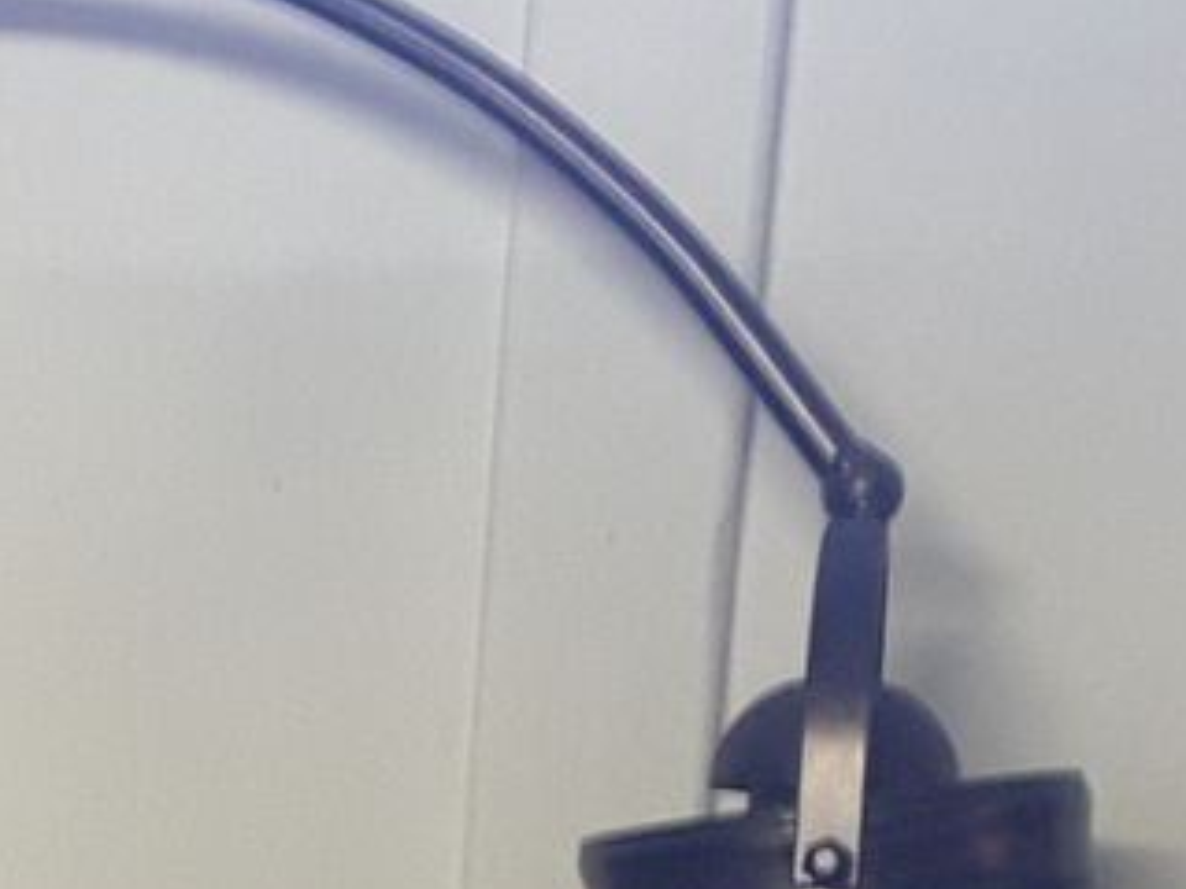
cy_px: 963
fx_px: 3323
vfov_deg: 14.9
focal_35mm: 97
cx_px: -26
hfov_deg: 19.6
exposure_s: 1/17
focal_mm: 2.9
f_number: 1.9
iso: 250
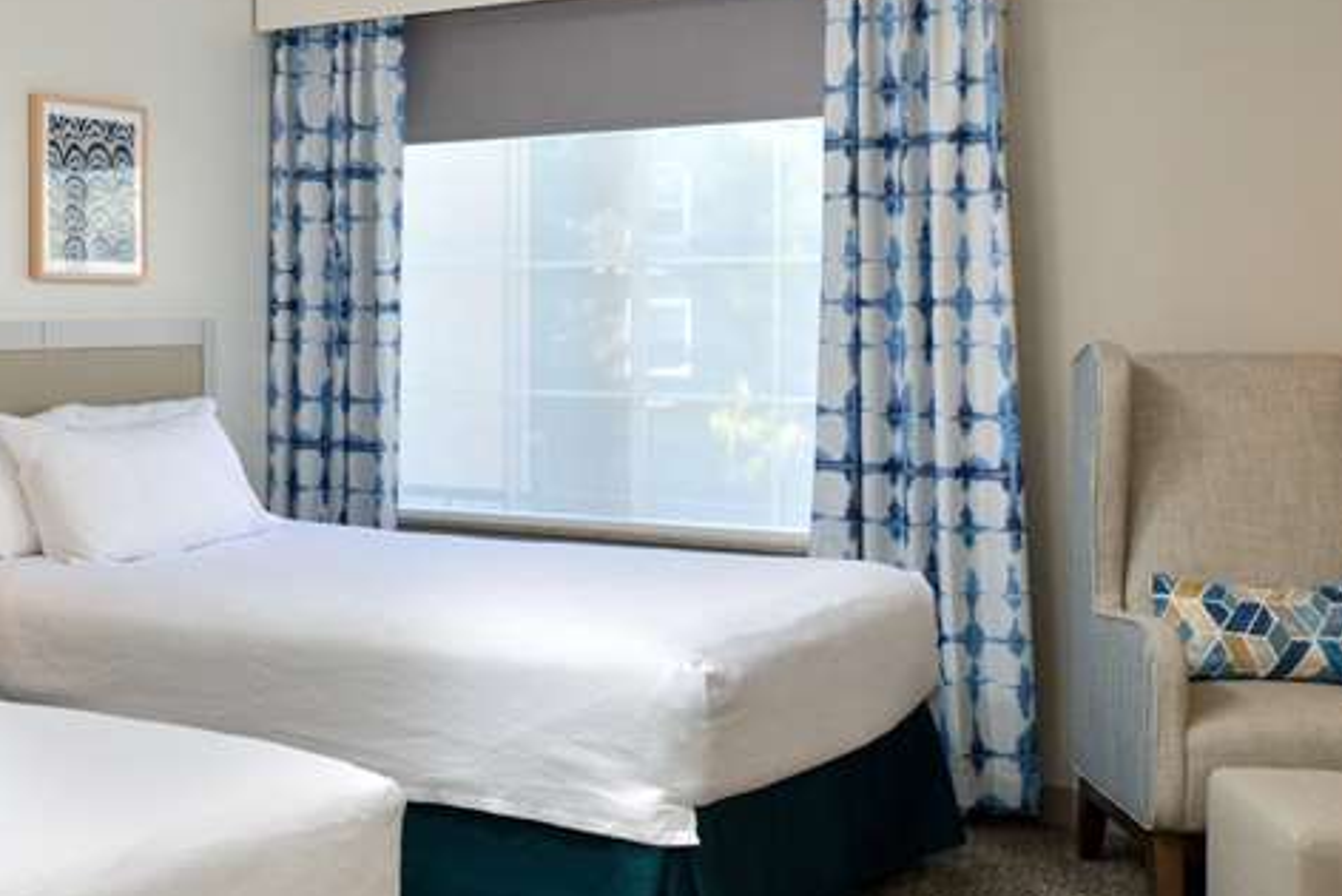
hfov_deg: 34.9
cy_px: 610
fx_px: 1939
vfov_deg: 25.8
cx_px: 18
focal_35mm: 52
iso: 640
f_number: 13
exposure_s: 1/60
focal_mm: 24
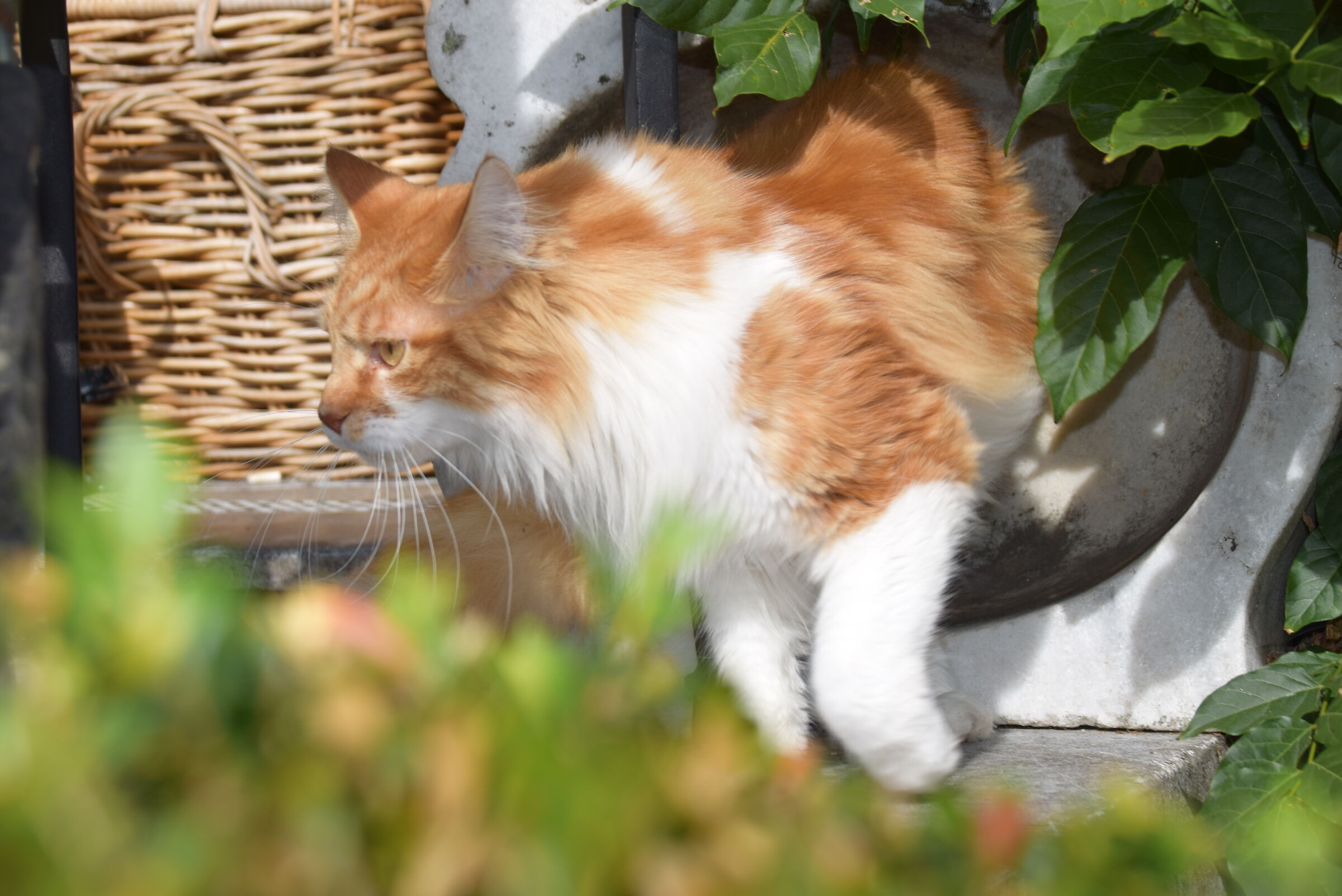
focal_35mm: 84
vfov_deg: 16.3
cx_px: 671
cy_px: 448
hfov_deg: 24.2
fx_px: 3132
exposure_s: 1/200
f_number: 8
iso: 100
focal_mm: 56
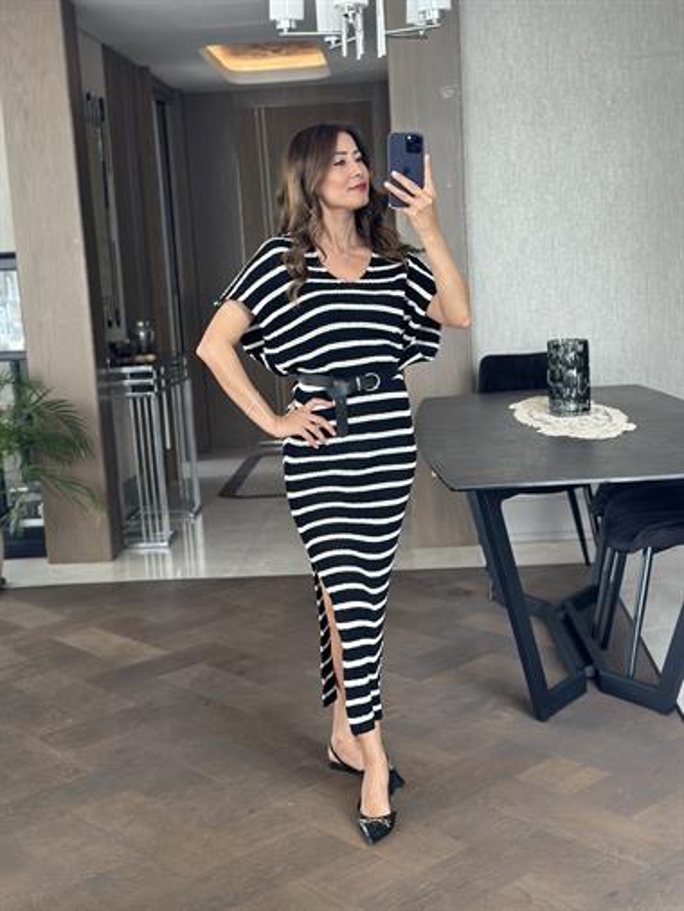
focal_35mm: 48
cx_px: 342
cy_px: 456
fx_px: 1264
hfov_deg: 30.3
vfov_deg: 39.6
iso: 125
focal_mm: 6.86
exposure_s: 1/89
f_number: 1.78
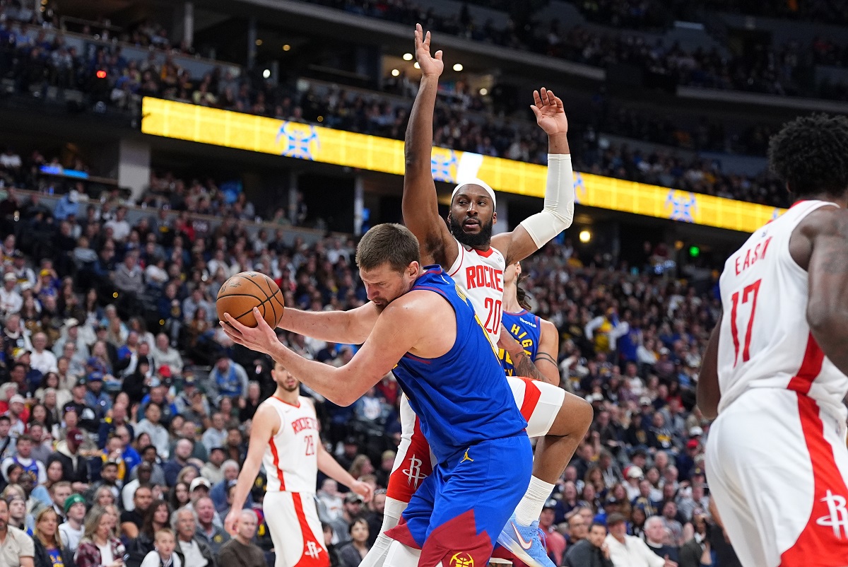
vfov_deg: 17.3
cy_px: 284
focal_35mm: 79
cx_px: 424
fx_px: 1862
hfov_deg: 25.7
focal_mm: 53
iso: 2500
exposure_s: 1/2000
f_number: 2
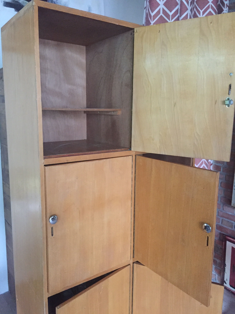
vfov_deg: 61.7
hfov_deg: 48.2
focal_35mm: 29
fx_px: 262
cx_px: 118
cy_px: 157
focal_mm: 4.15
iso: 500
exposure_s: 1/17
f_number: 2.2
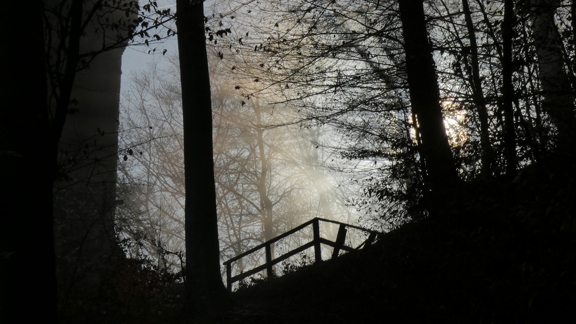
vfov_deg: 11.6
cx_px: 288
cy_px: 137
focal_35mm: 104
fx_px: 1589
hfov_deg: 20.6
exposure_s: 1/2000
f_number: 8
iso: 80
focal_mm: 17.1
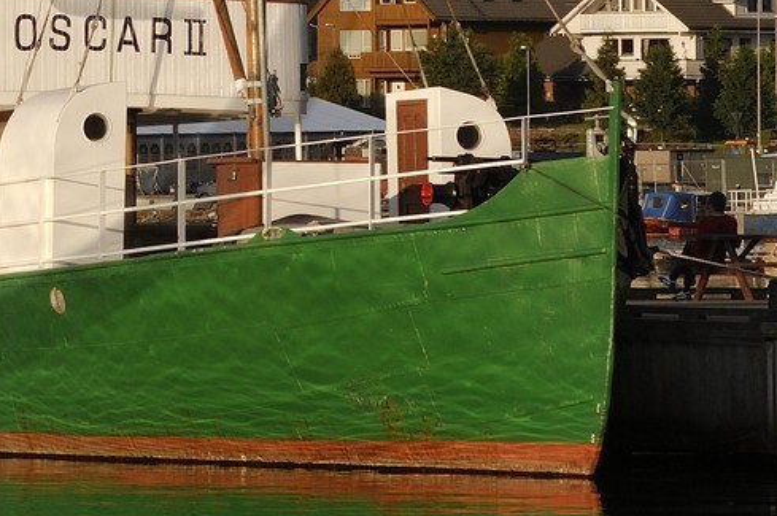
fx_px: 9530
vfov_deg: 3.1
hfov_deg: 4.6
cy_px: -238
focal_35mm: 442
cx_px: -256
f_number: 13
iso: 400
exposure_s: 1/400
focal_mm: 135
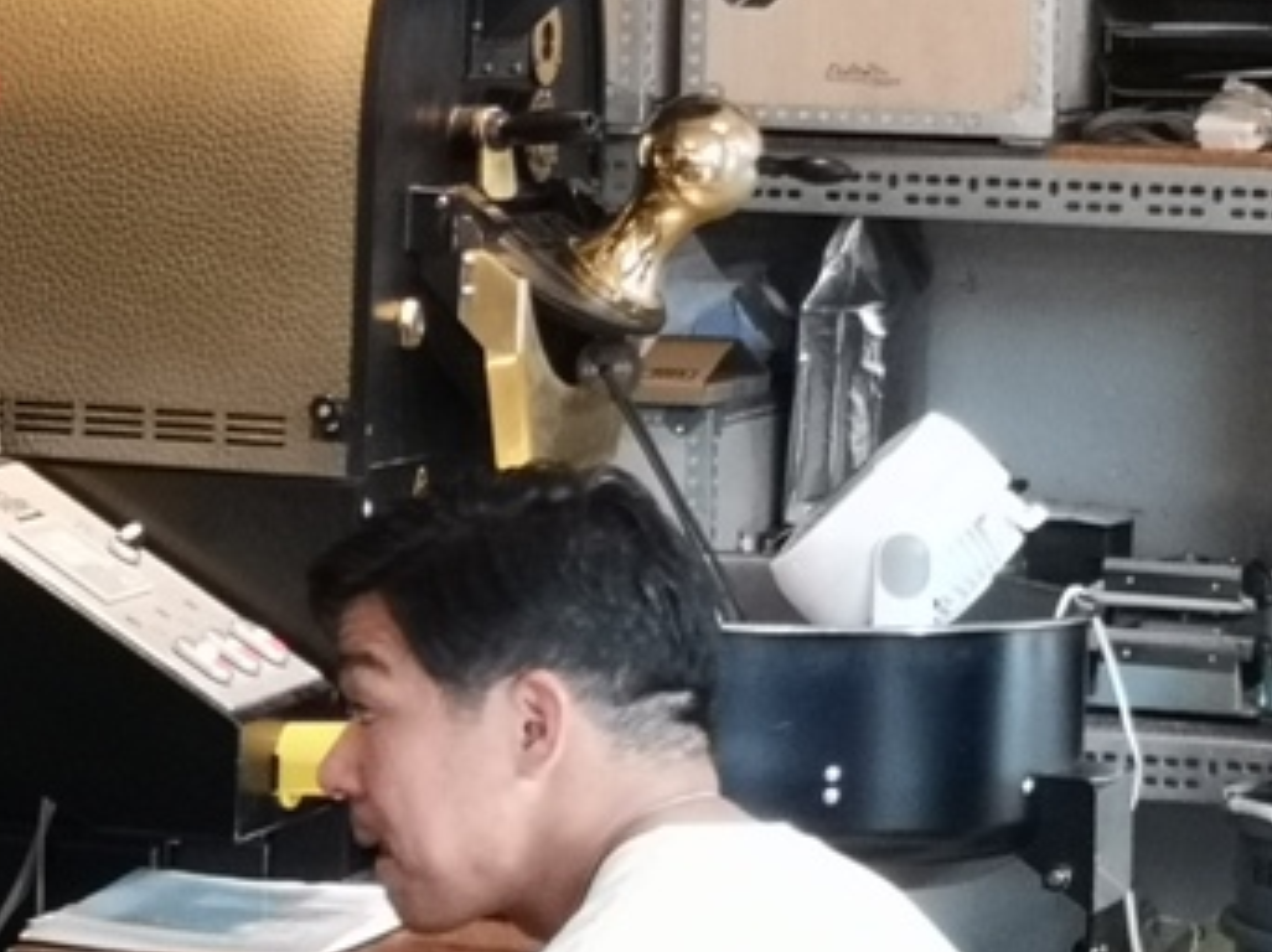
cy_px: -37
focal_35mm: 178
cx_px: -22
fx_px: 6536
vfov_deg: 8.3
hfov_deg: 11.0
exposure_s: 1/30
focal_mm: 3.95
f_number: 1.8
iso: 250
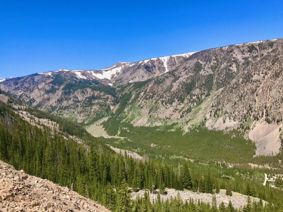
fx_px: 229
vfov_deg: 49.7
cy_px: 106
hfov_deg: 63.4
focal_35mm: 28
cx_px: 142
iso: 20
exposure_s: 1/2179
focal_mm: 3.99
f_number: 1.8
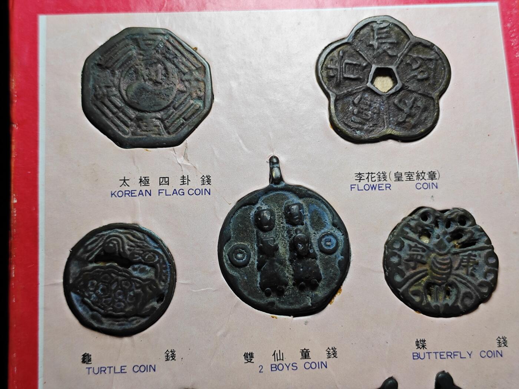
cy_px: 194
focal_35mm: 49
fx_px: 735
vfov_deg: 29.7
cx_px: 260
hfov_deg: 38.9
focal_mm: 5.84
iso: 80
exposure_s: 1/100
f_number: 1.6
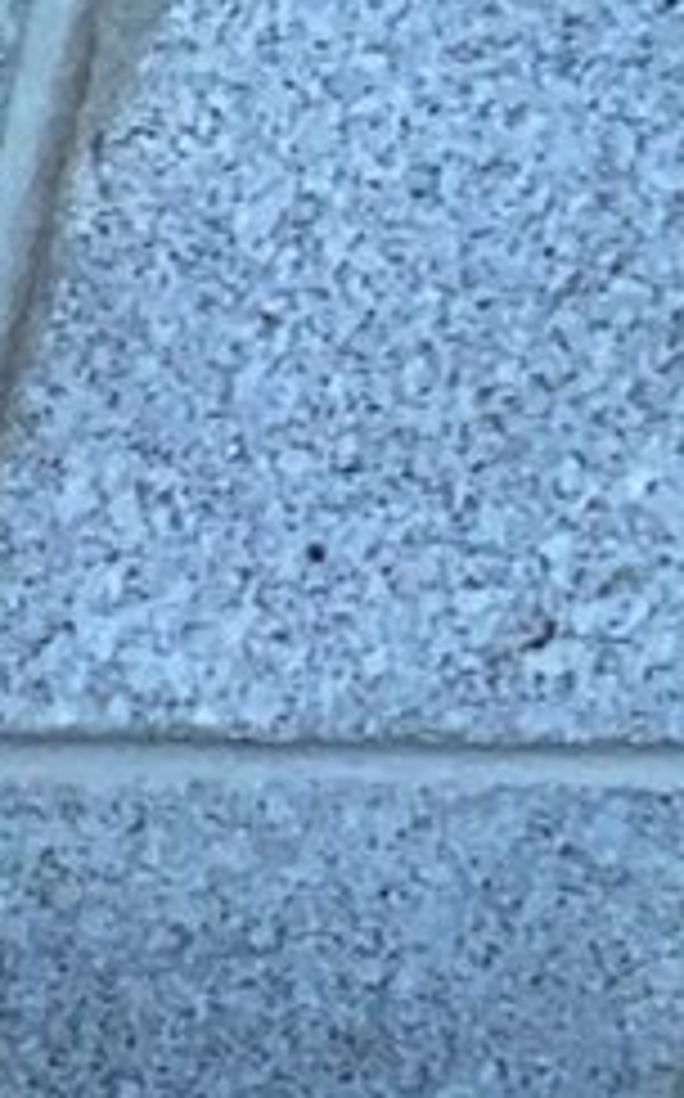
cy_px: 2185
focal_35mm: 171
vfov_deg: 11.1
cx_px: -2459
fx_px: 5112
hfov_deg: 5.9
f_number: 1.8
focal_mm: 4.25
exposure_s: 1/15
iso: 64
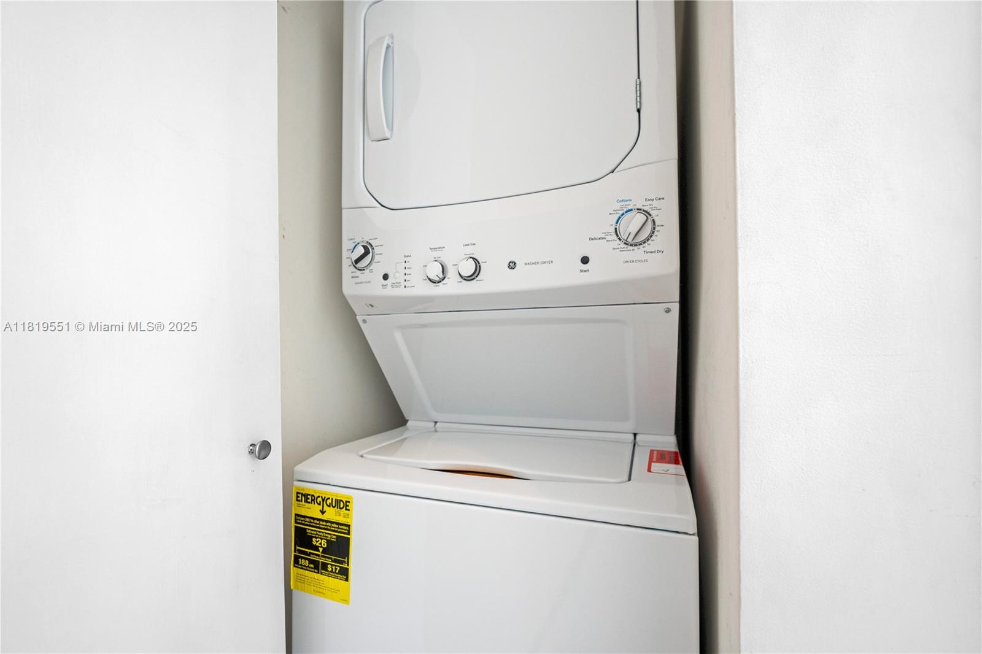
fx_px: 382
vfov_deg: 81.2
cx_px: 491
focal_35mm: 14
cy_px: 327
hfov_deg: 104.3
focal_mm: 14
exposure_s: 1/160
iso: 640
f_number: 4
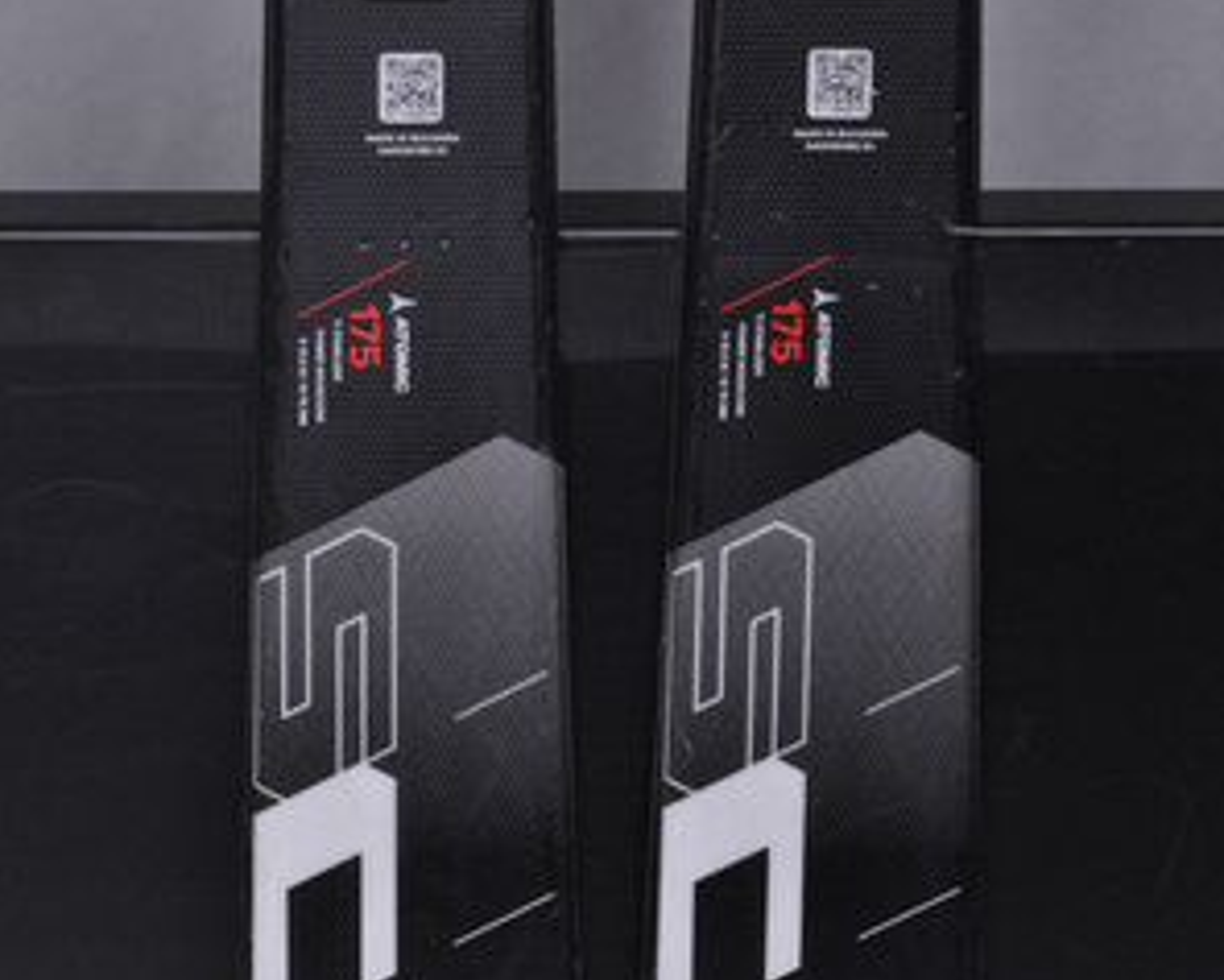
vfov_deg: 9.0
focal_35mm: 171
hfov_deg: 11.3
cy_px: 442
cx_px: 614
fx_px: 6197
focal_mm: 80
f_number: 9.5
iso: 3200
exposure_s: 1/125
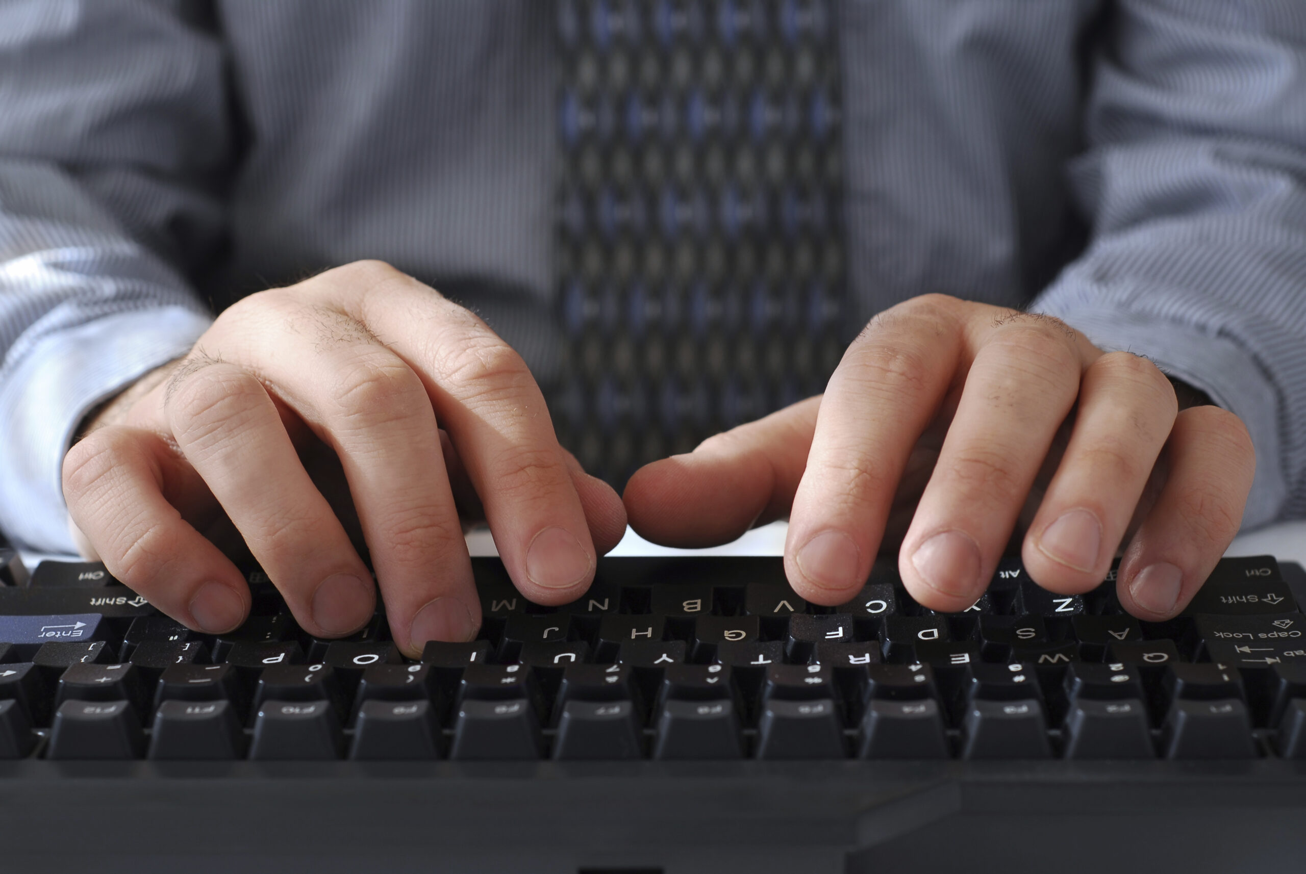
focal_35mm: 75
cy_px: 437
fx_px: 2724
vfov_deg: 18.2
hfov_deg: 27.0
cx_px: 653
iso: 125
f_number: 5
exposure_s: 1/90
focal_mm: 50
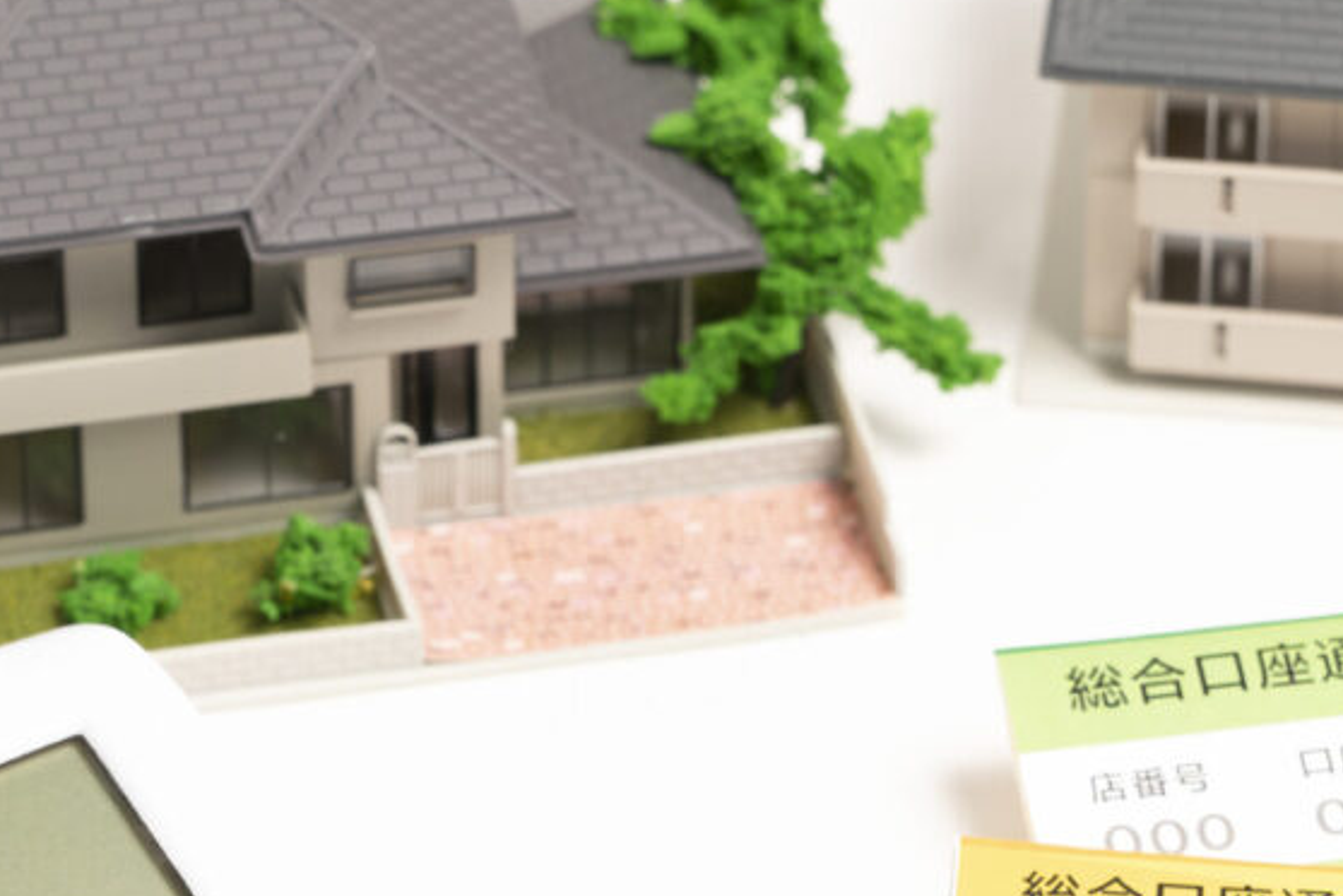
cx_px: 1030
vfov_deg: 5.1
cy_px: 889
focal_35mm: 269
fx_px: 10034
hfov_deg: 7.6
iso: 640
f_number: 8
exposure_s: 1/50
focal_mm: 125
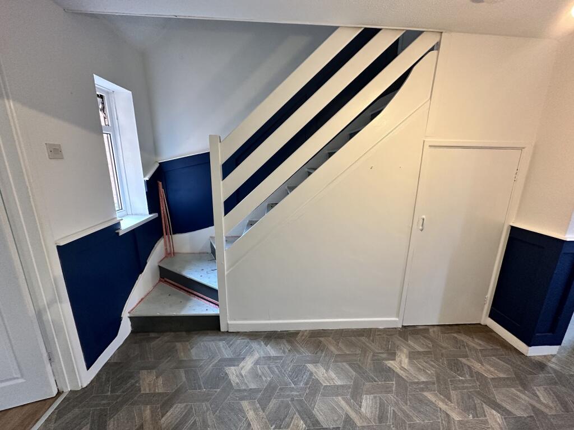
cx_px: 287
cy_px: 215
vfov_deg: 85.7
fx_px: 232
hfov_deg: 102.1
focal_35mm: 14
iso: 250
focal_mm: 2.22
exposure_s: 1/99
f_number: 2.2
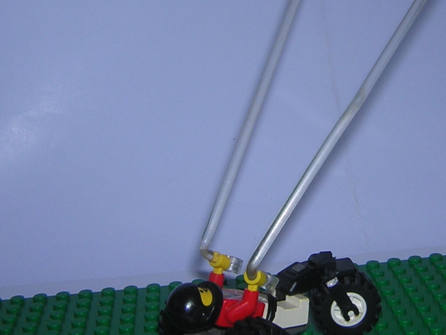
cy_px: 110
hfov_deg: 29.5
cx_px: 317
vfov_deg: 22.5
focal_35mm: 65
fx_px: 838
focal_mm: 4.7
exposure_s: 1/60.1
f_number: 5.2
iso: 100
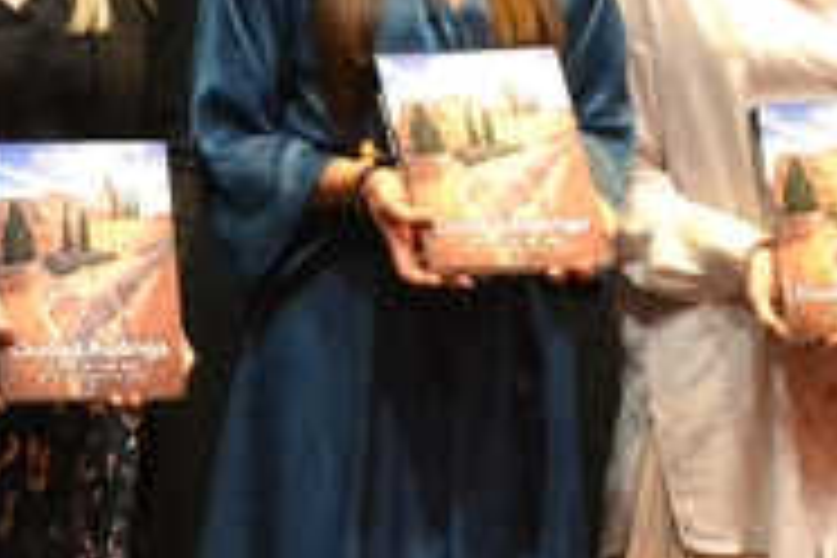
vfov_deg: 8.8
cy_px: 178
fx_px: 3603
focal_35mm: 155
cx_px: -202
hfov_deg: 12.9
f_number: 5
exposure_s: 1/100
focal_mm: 24
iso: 3200
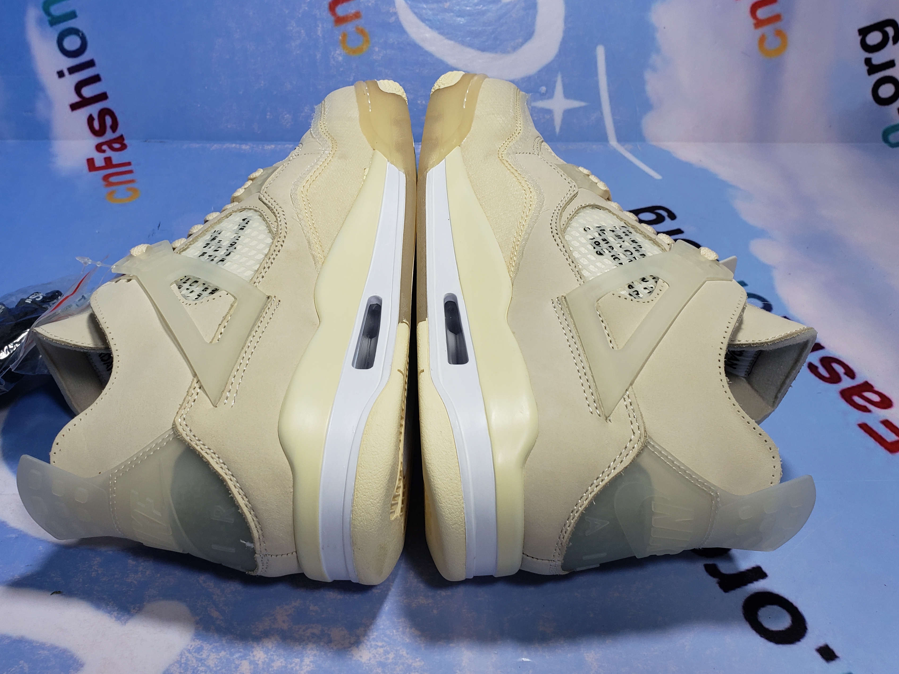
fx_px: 805
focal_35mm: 31
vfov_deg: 45.4
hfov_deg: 58.2
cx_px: 406
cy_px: 314
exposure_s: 1/100
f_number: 2.4
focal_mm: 4.3
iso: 80
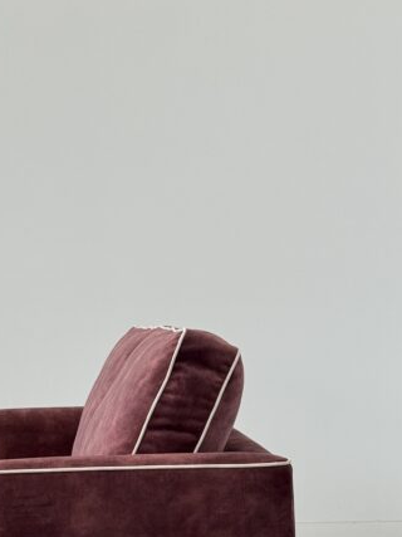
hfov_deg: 16.3
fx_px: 1394
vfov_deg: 21.4
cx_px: 99
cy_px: 459
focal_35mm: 90
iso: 80
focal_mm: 6.76
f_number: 1.78
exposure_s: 1/241
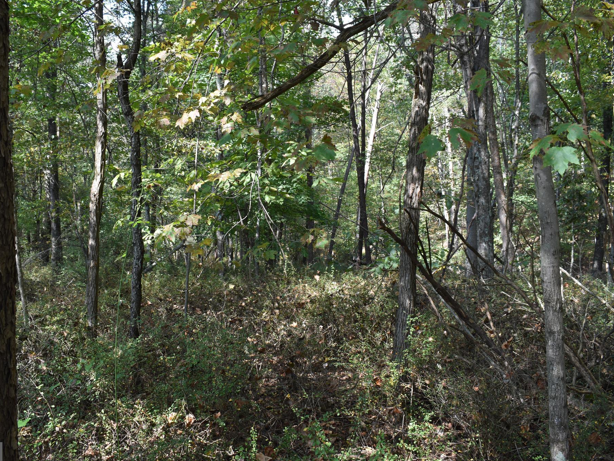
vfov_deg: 41.2
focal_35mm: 35
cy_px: 233
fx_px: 613
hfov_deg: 53.1
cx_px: 277
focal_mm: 21
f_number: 6.3
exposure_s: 1/160
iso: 400
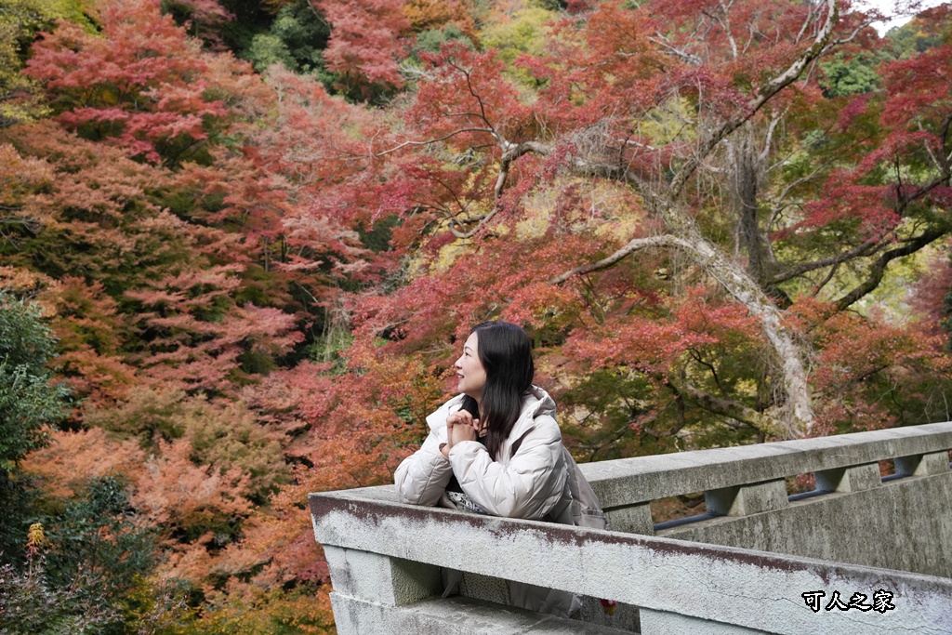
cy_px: 318
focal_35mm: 37
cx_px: 476
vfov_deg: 36.2
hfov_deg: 52.2
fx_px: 971
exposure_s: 1/640
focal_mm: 36.7
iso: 1250
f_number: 6.3
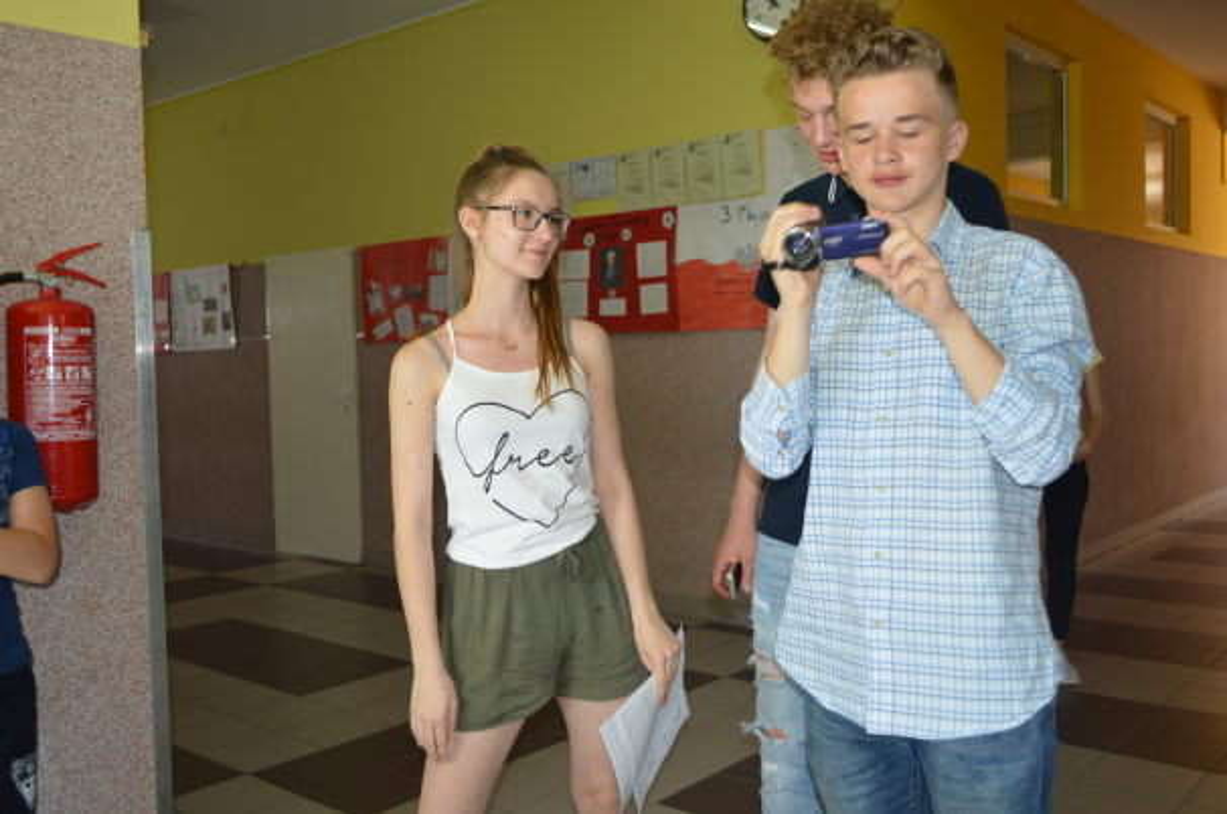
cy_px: 407
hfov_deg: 57.3
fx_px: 1123
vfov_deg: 39.8
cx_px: 614
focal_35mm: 33
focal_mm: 22
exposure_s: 1/80
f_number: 4
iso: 400
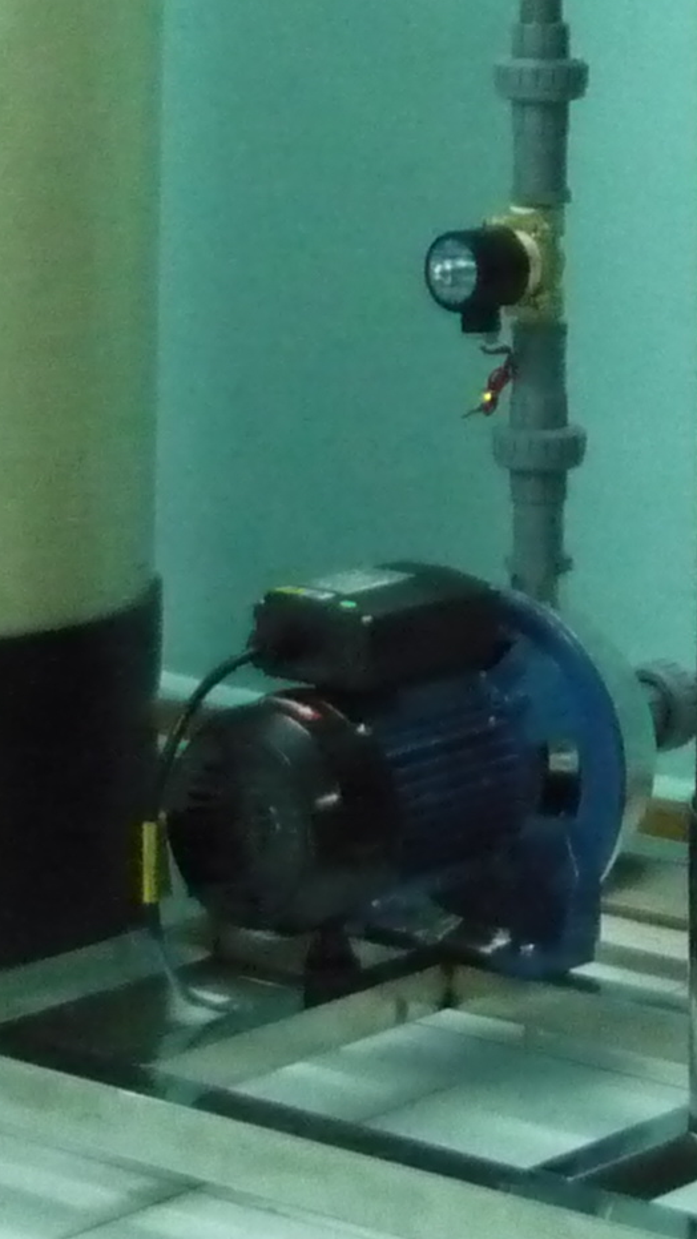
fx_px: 4138
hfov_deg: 9.5
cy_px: -198
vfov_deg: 16.4
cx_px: 833
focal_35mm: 126
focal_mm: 5.5
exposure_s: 1/30
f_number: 2.8
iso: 800
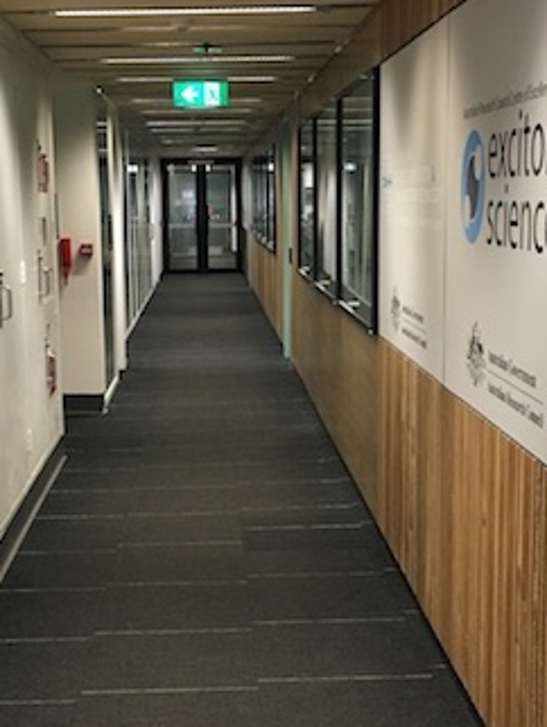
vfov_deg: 32.1
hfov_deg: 24.4
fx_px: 1262
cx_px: 246
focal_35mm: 60
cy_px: 397
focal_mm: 4.15
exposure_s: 1/33
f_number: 2.2
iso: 160
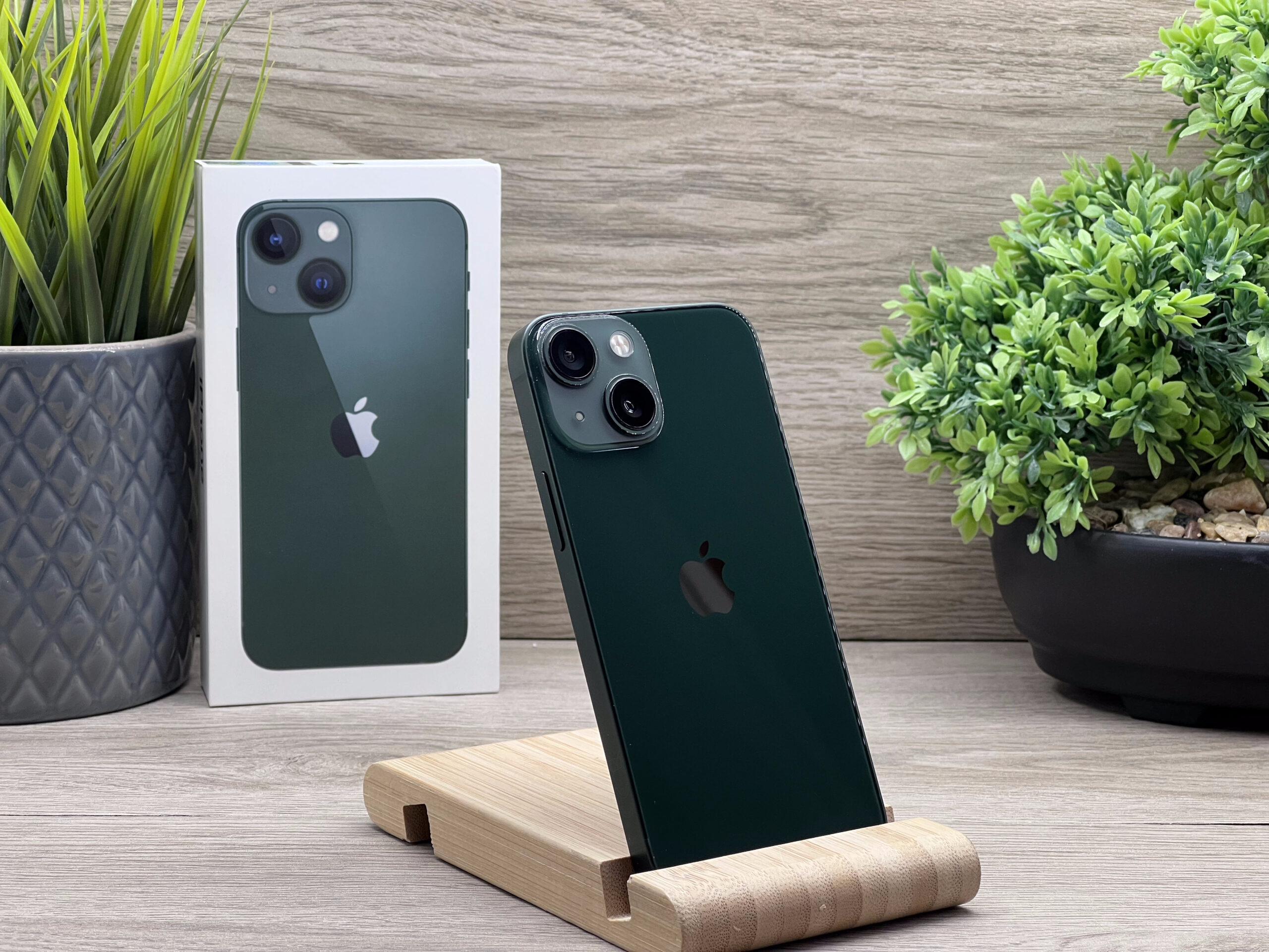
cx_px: 634
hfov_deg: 25.3
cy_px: 476
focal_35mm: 77
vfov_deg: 19.1
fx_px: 2823
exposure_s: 1/100
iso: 100
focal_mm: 9
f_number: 2.8
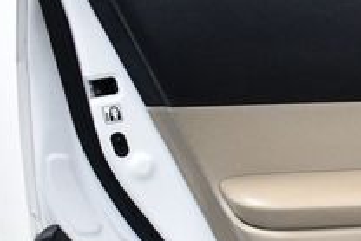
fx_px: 1114
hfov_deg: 16.7
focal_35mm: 111
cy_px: 215
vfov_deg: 12.3
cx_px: 548
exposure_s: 1/125
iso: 2500
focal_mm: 18
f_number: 3.5
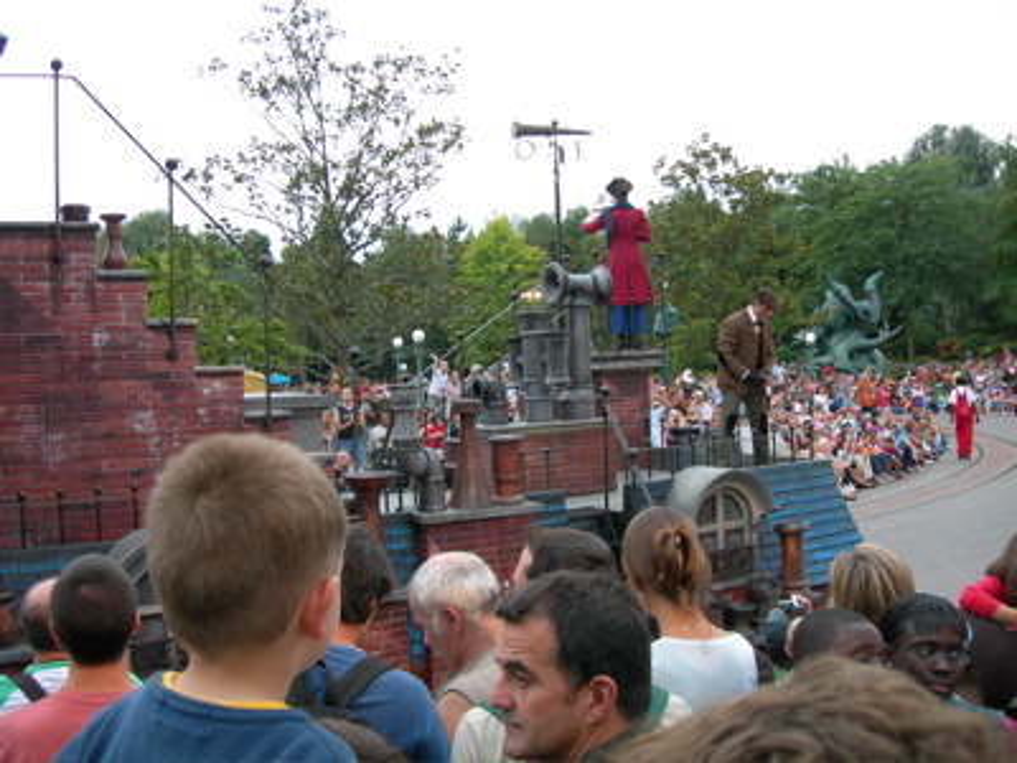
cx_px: 508
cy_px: 382
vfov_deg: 37.7
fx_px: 1116
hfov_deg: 49.0
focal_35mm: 38
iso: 50
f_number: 2.8
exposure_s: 1/76.2
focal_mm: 7.8
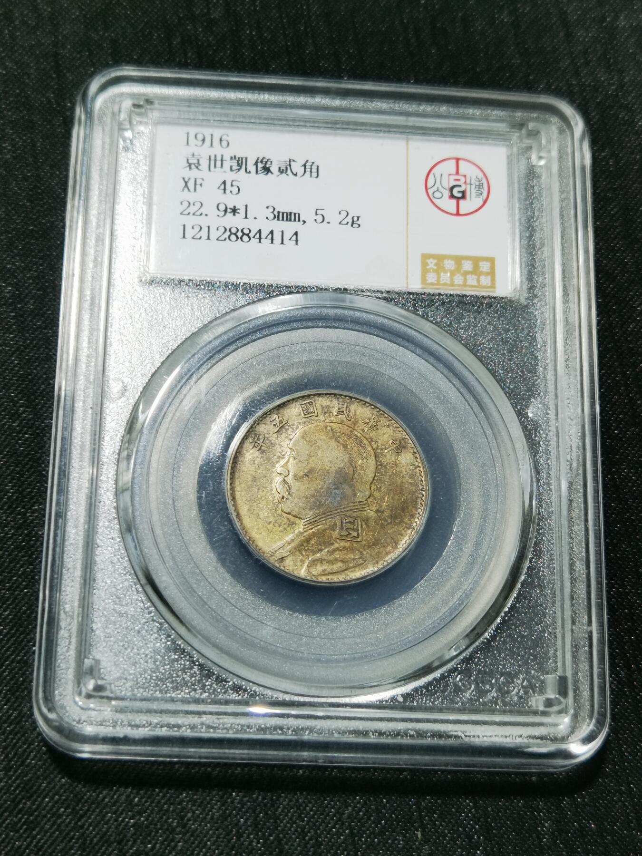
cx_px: 321
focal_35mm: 60
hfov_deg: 24.4
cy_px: 428
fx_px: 1484
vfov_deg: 32.2
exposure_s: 1/100
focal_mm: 6.67
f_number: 1.9
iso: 125
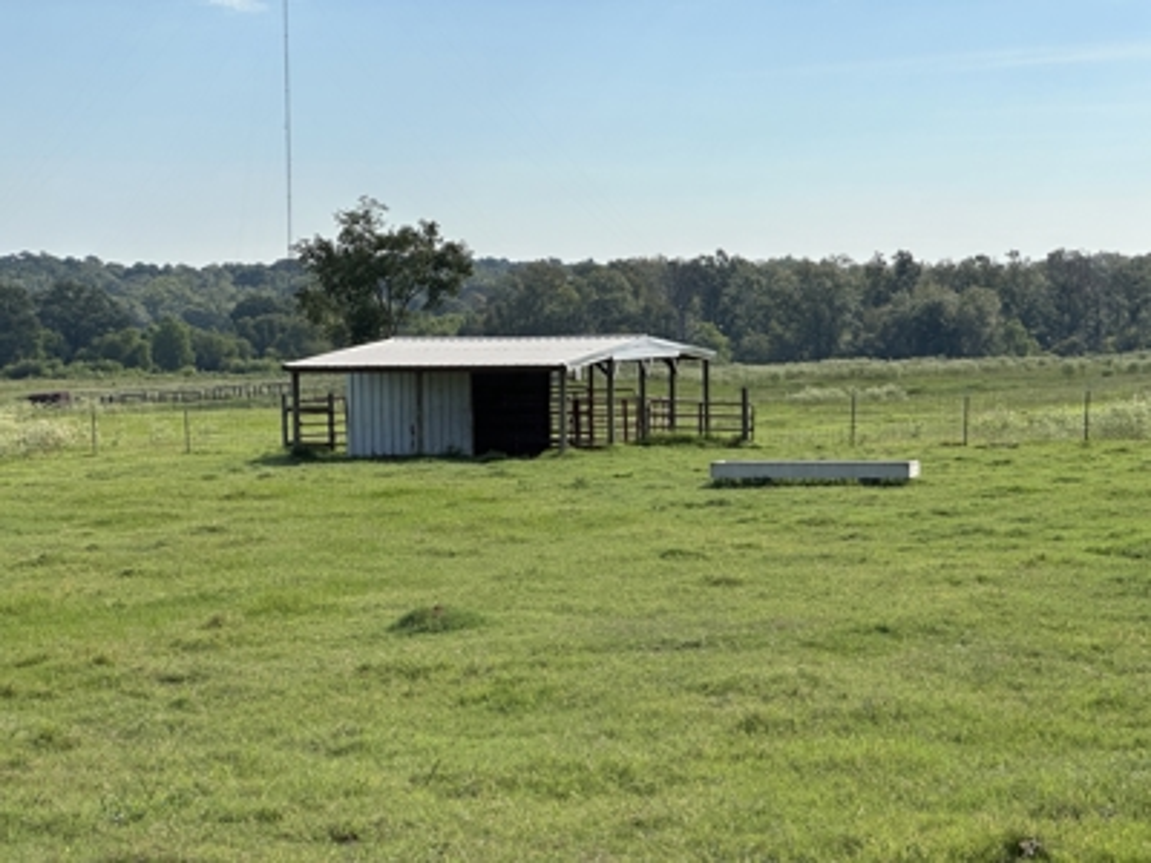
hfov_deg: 25.3
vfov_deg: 19.1
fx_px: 2560
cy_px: 432
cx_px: 576
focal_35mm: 77
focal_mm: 9
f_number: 2.8
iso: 32
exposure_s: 1/1130
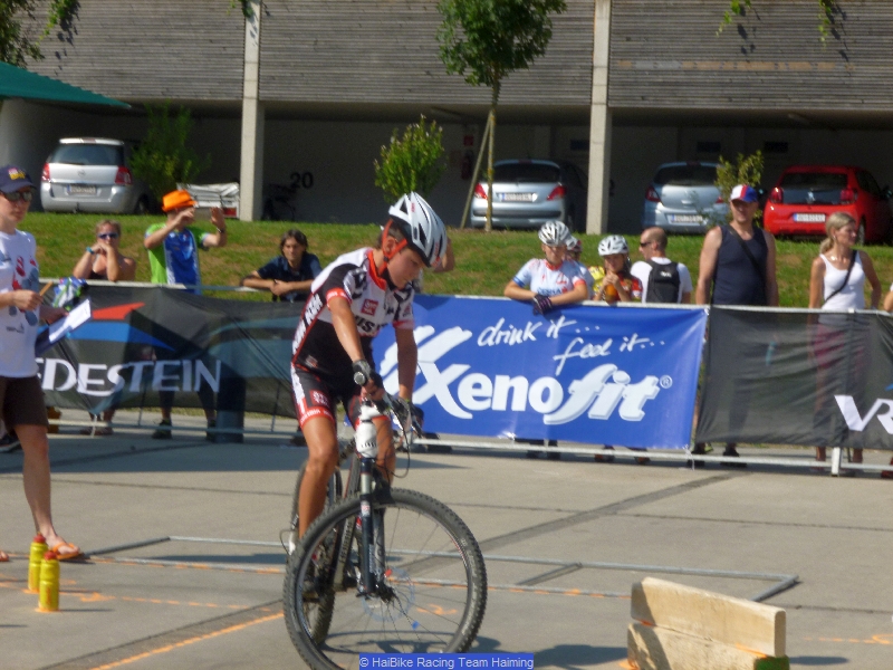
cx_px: 446
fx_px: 2967
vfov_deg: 12.9
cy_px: 335
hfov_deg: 17.1
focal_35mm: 115
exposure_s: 1/400
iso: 100
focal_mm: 20.6
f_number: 5.6
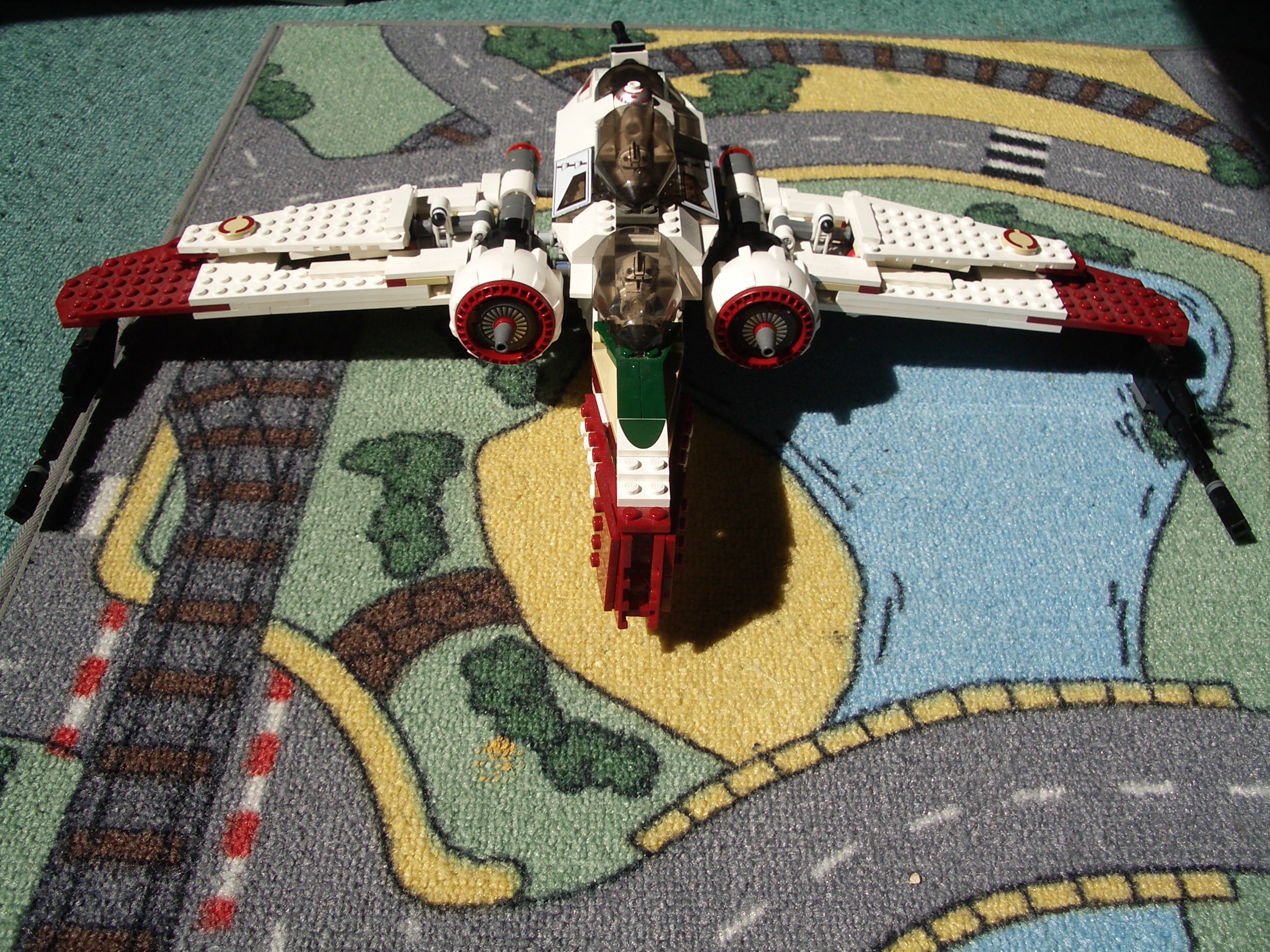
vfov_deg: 40.7
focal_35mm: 35
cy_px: 476
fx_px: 1284
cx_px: 635
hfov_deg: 52.6
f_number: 4.3
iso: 80
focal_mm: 5.8
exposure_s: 1/500
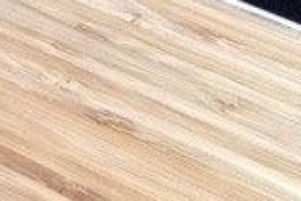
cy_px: 146
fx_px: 1530
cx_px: -284
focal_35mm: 183
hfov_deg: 10.4
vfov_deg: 7.5
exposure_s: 1/15
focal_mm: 4.28
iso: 500
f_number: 2.4
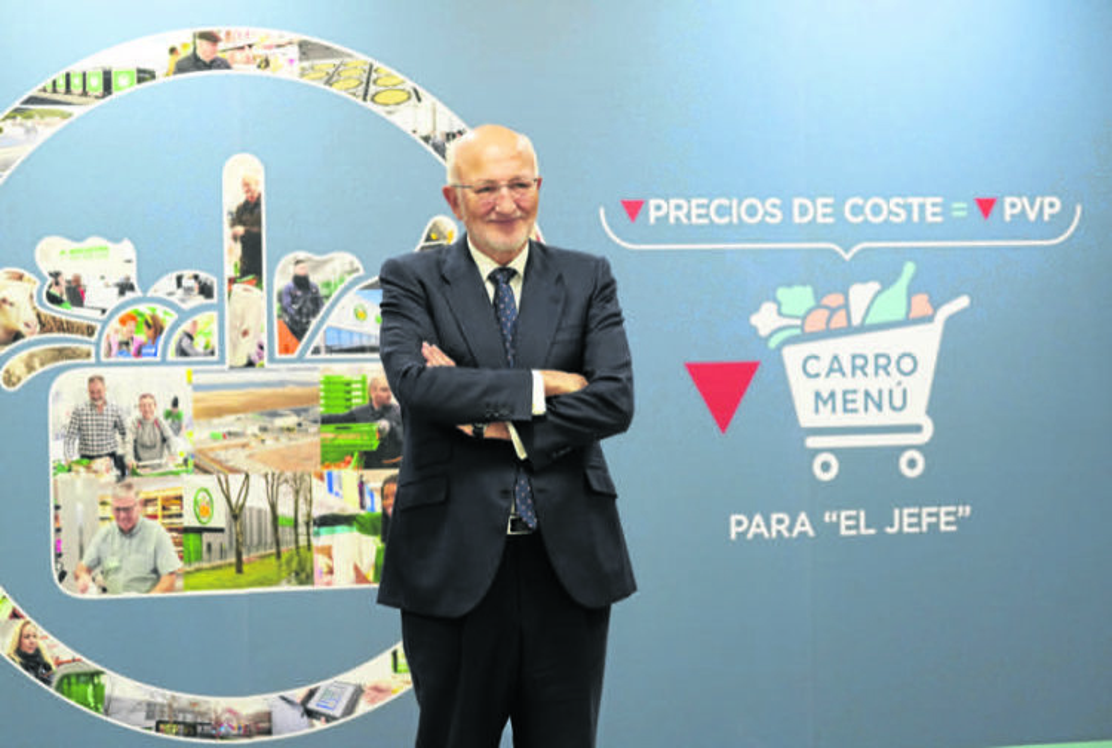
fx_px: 3158
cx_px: 556
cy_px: 374
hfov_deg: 20.0
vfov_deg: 13.5
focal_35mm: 102
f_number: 4.5
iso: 2000
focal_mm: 102
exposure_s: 1/200
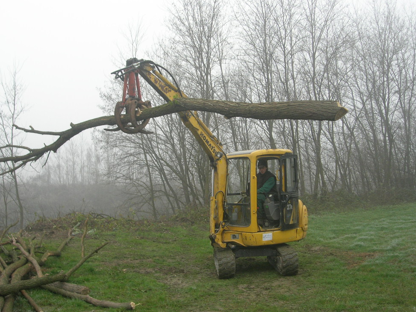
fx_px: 481
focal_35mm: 40
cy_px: 150
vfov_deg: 36.0
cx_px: 212
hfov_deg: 46.8
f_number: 4.8
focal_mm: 7.8
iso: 88
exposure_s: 1/163
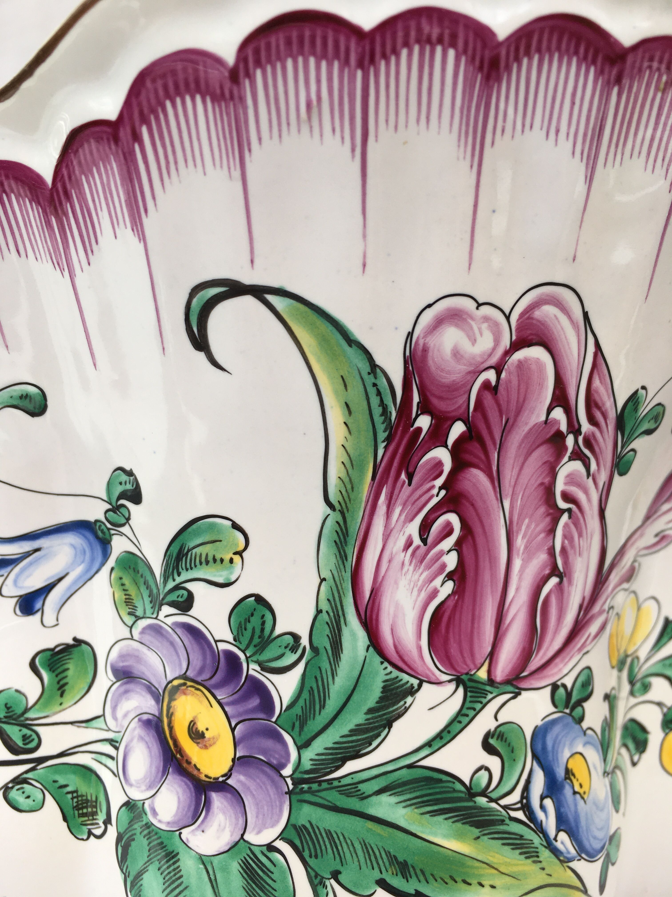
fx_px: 751
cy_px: 448
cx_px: 336
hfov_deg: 48.2
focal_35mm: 29
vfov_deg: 61.7
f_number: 2.2
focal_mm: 4.15
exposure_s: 1/530
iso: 25
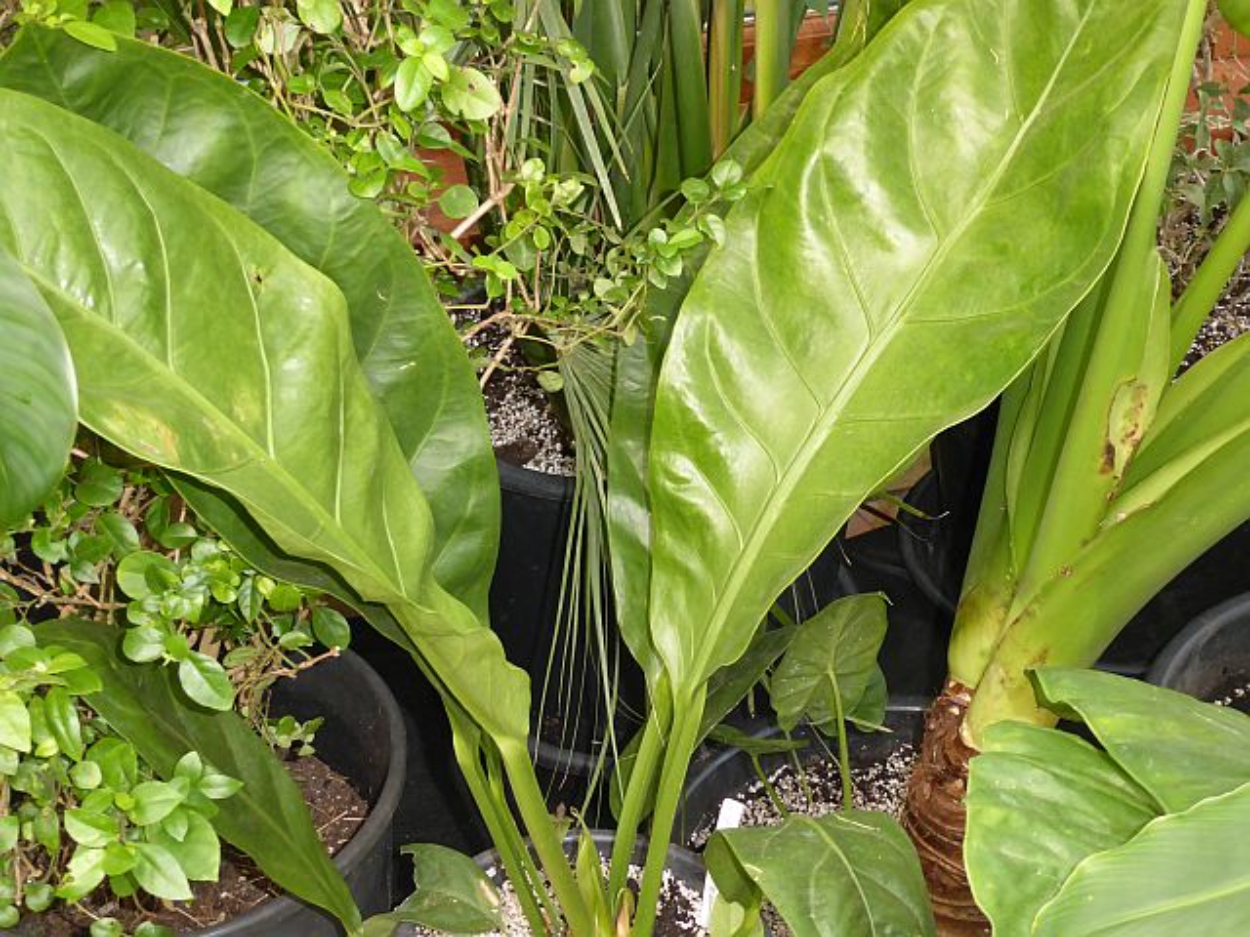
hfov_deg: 33.8
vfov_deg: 25.7
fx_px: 2058
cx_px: 625
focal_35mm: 57
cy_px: 468
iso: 400
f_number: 4.2
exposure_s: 1/60
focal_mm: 10.3
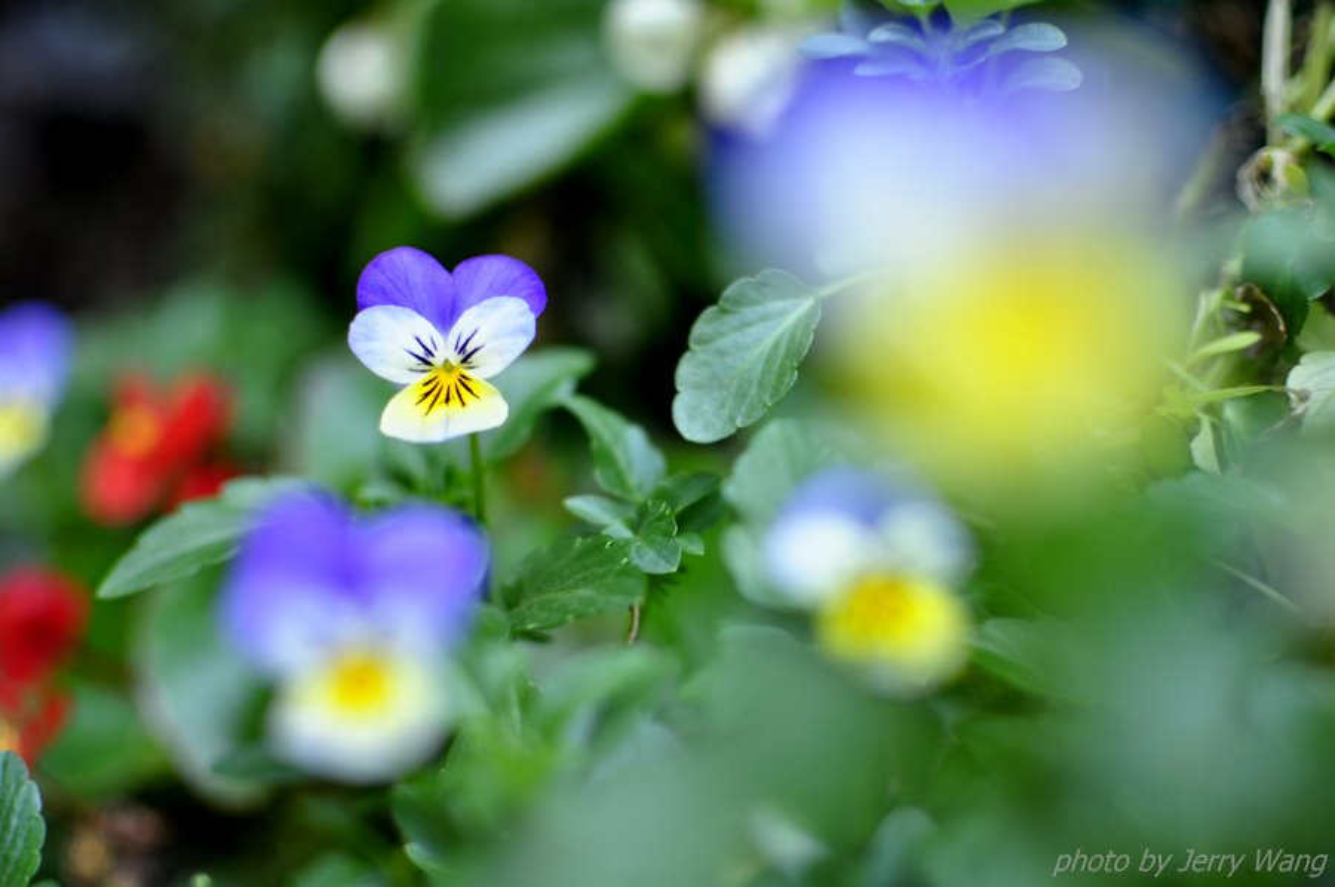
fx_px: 1945
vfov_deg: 25.7
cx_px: 668
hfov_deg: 37.9
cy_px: 444
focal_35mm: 52
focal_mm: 35
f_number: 2
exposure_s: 1/250
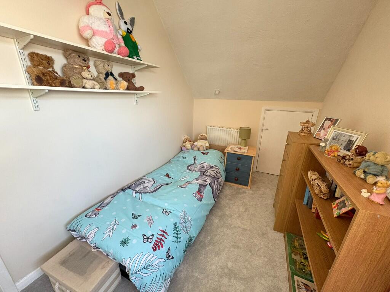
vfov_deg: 85.7
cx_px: 195
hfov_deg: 102.1
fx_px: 158
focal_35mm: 14
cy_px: 146
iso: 500
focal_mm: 2.22
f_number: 2.2
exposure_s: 1/60
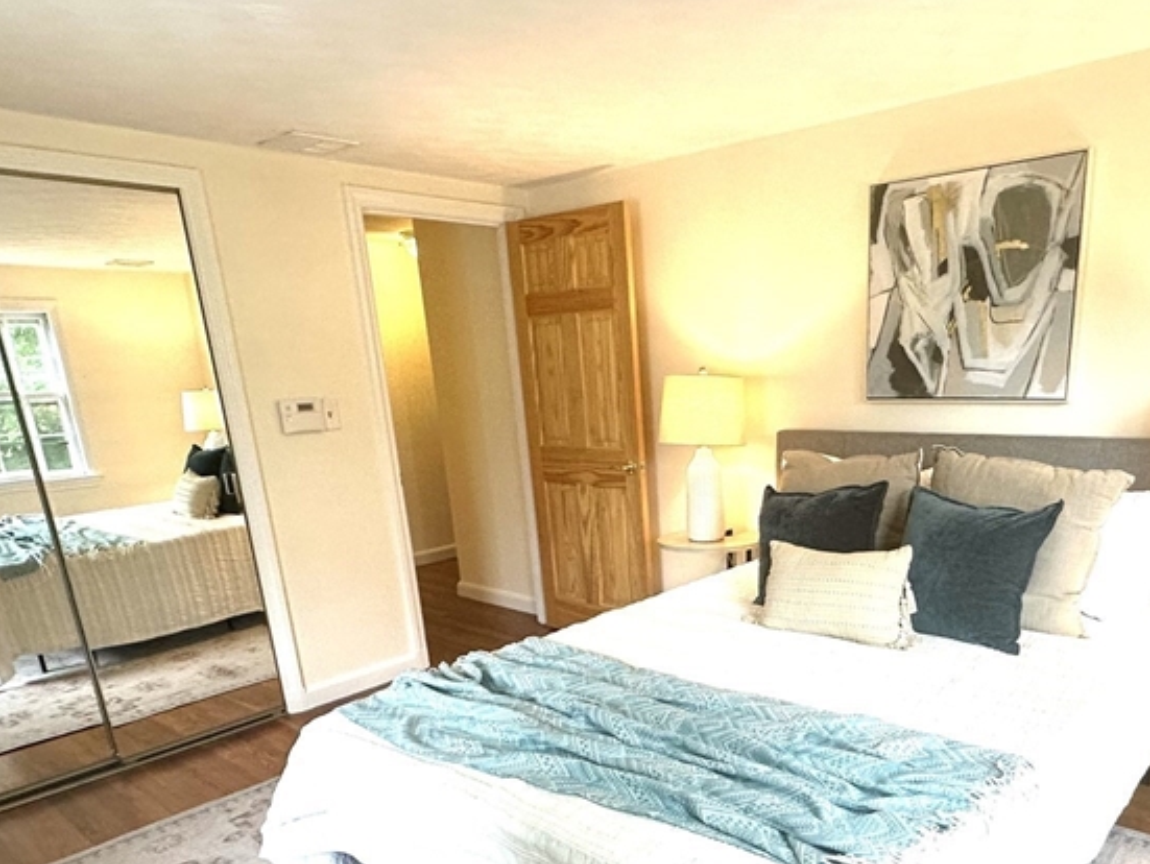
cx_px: 705
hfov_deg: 66.4
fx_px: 864
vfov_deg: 51.2
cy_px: 632
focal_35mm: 26
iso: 160
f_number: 2.2
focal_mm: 2.22
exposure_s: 1/120
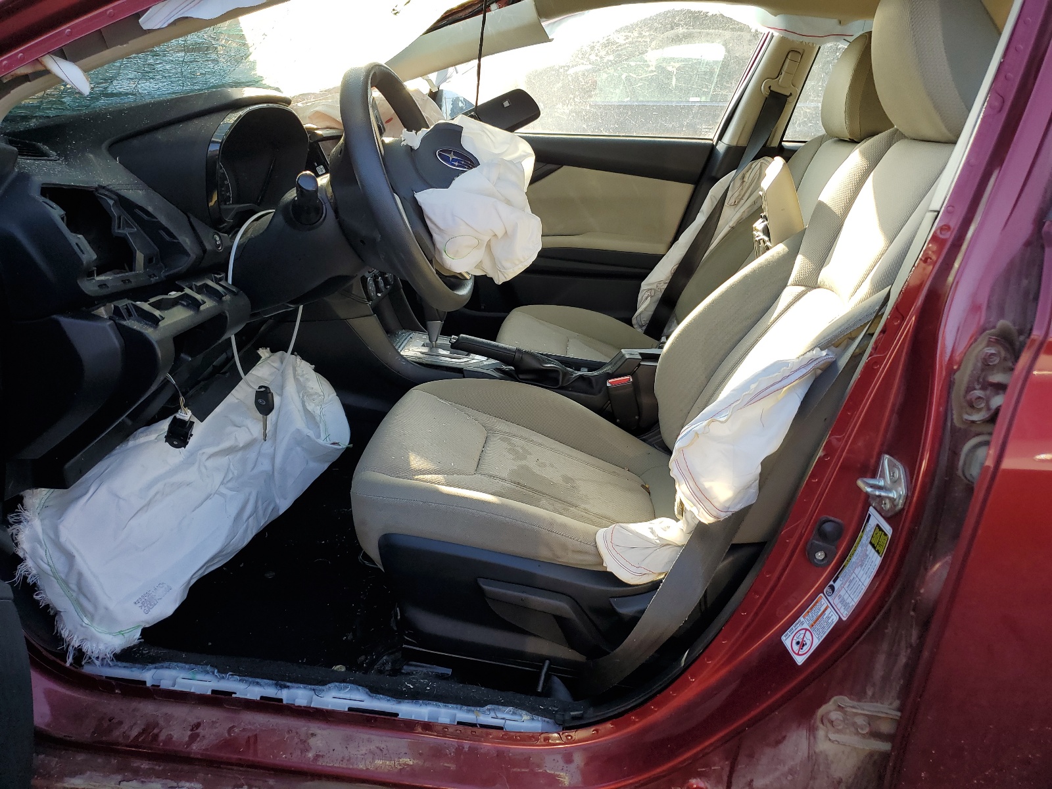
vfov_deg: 53.1
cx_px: 526
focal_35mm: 26
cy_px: 394
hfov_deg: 67.3
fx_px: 790
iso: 50
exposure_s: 1/385
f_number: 1.5
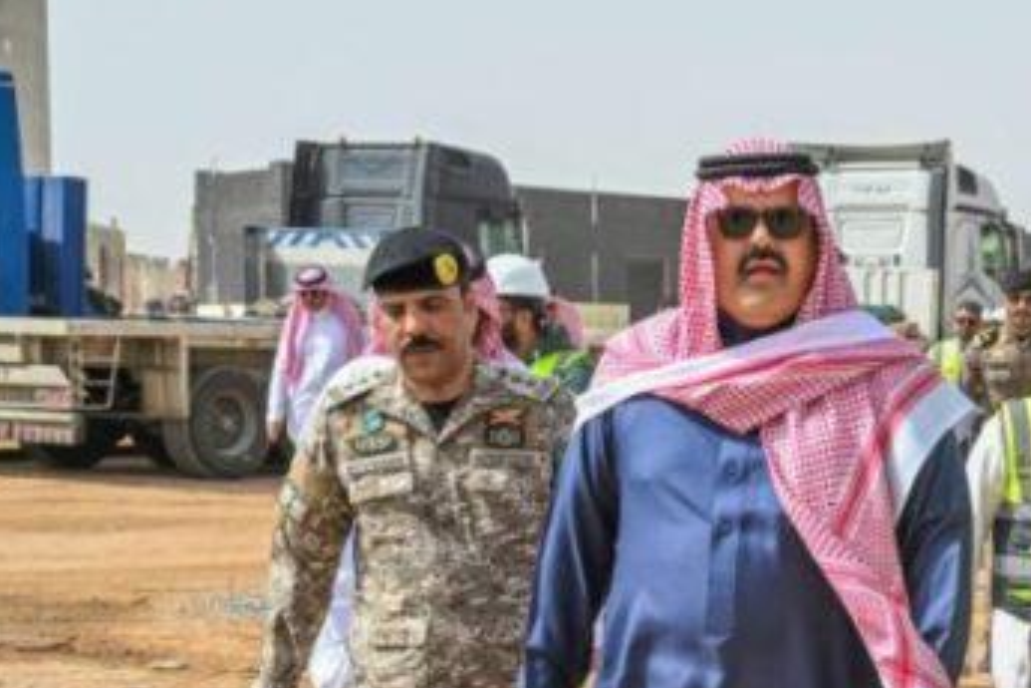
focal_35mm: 89
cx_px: 1133
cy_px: 687
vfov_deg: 15.1
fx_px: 2549
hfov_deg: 21.7
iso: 200
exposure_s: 1/320
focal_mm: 40
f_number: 9
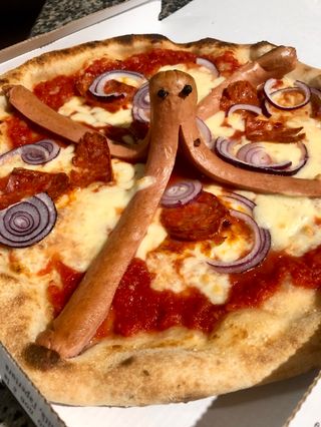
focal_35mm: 28
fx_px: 346
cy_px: 214
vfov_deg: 63.4
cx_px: 160
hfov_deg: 49.8
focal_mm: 4
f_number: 1.8
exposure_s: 1/15
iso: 100
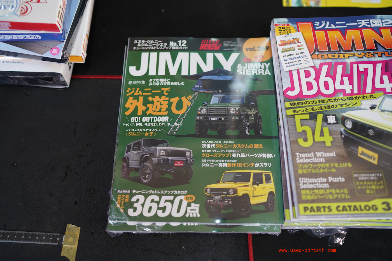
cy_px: 130
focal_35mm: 35
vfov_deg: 37.9
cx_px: 196
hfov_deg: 54.4
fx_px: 381
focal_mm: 35
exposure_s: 1/40
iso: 250
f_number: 2
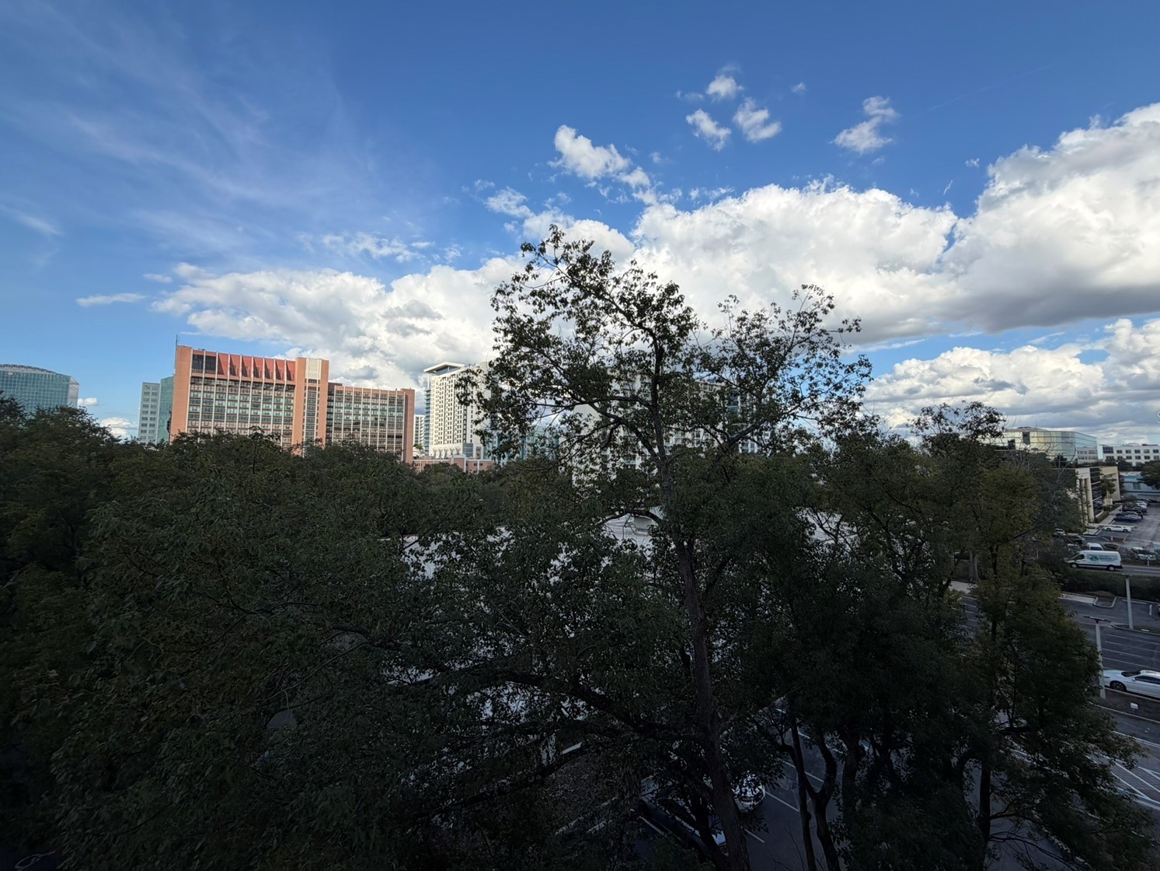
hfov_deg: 98.1
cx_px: 608
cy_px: 417
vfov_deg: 81.7
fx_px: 503
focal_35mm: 15
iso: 20
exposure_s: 1/770
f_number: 2.2
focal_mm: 2.22
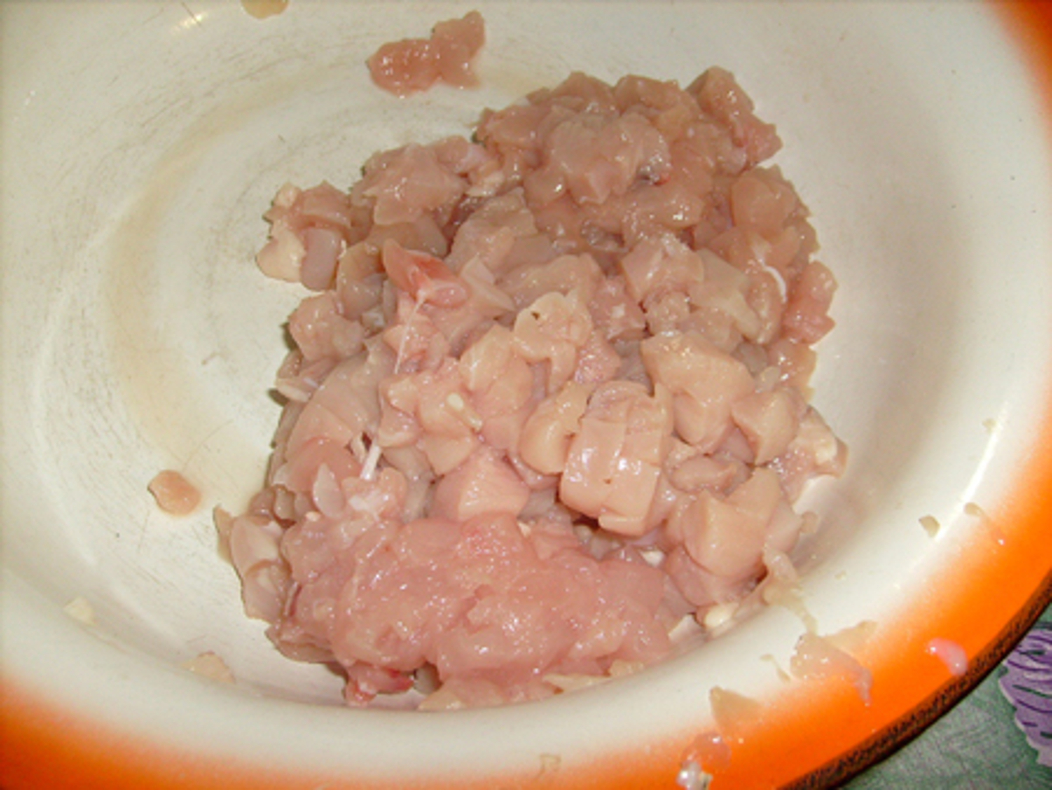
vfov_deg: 40.7
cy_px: 395
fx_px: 1064
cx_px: 526
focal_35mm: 35
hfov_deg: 52.6
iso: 100
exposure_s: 1/45
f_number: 2.8
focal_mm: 5.8
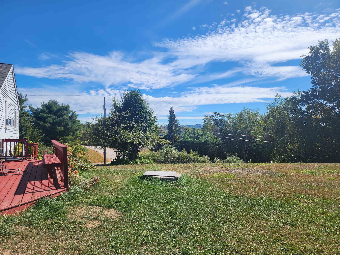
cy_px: 128
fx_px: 226
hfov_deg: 73.9
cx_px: 170
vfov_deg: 58.9
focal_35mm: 23
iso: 12
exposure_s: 1/1761
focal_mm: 6.4
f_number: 1.8
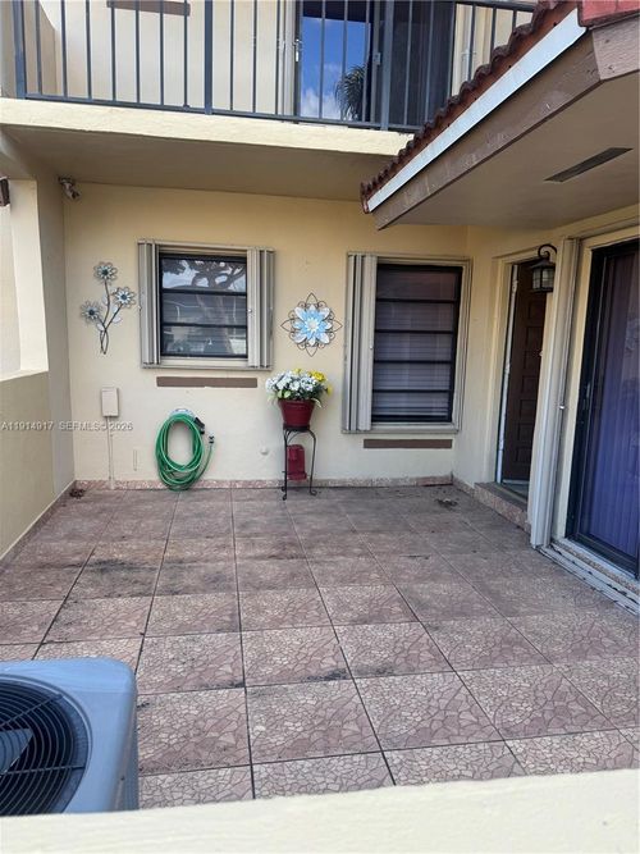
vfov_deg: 71.6
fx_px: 592
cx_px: 320
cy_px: 427
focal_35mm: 24
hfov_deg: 56.8
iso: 80
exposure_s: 1/336
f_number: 1.78
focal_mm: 6.76
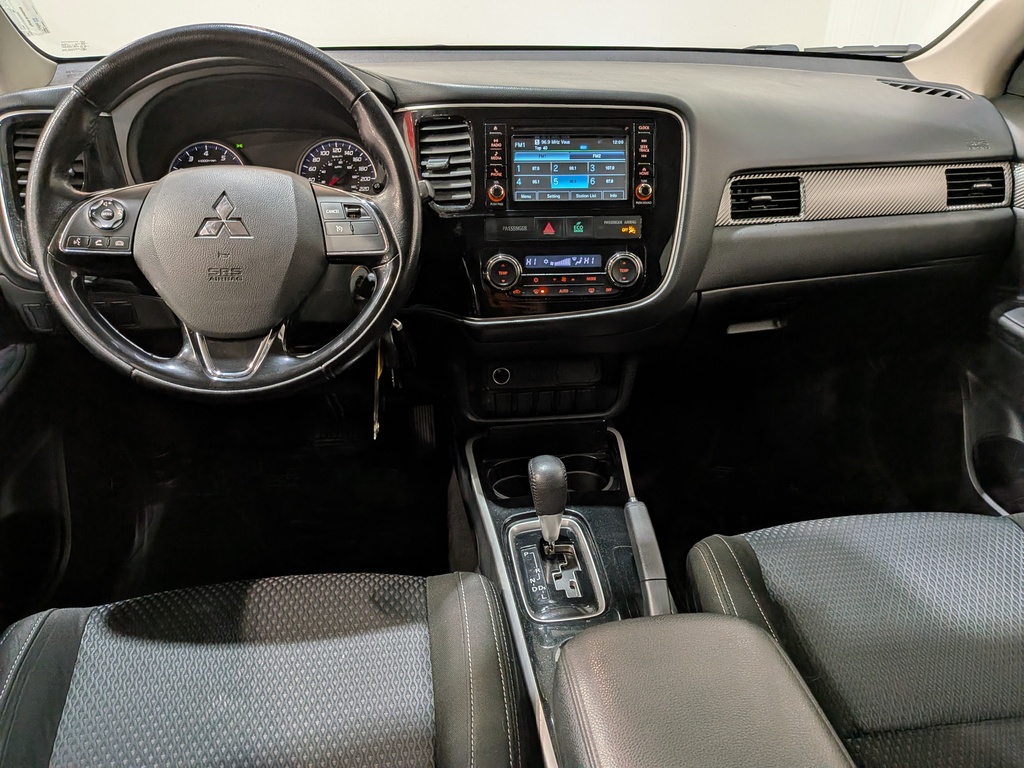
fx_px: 710
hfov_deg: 71.6
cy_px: 384
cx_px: 512
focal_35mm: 24
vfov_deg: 56.8
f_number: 1.7
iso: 99
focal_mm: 4.53
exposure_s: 1/50
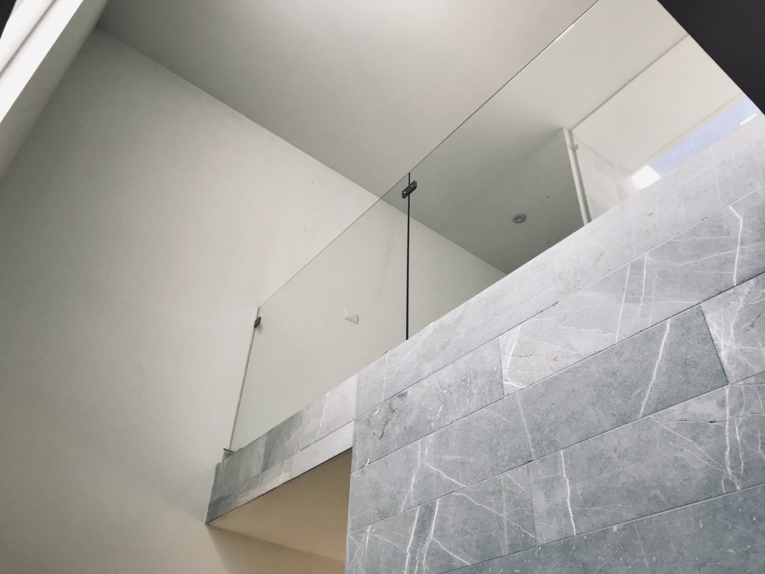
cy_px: 287
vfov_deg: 49.7
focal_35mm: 28
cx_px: 382
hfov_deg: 63.4
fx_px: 619
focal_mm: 3.99
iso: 40
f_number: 1.8
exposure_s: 1/90
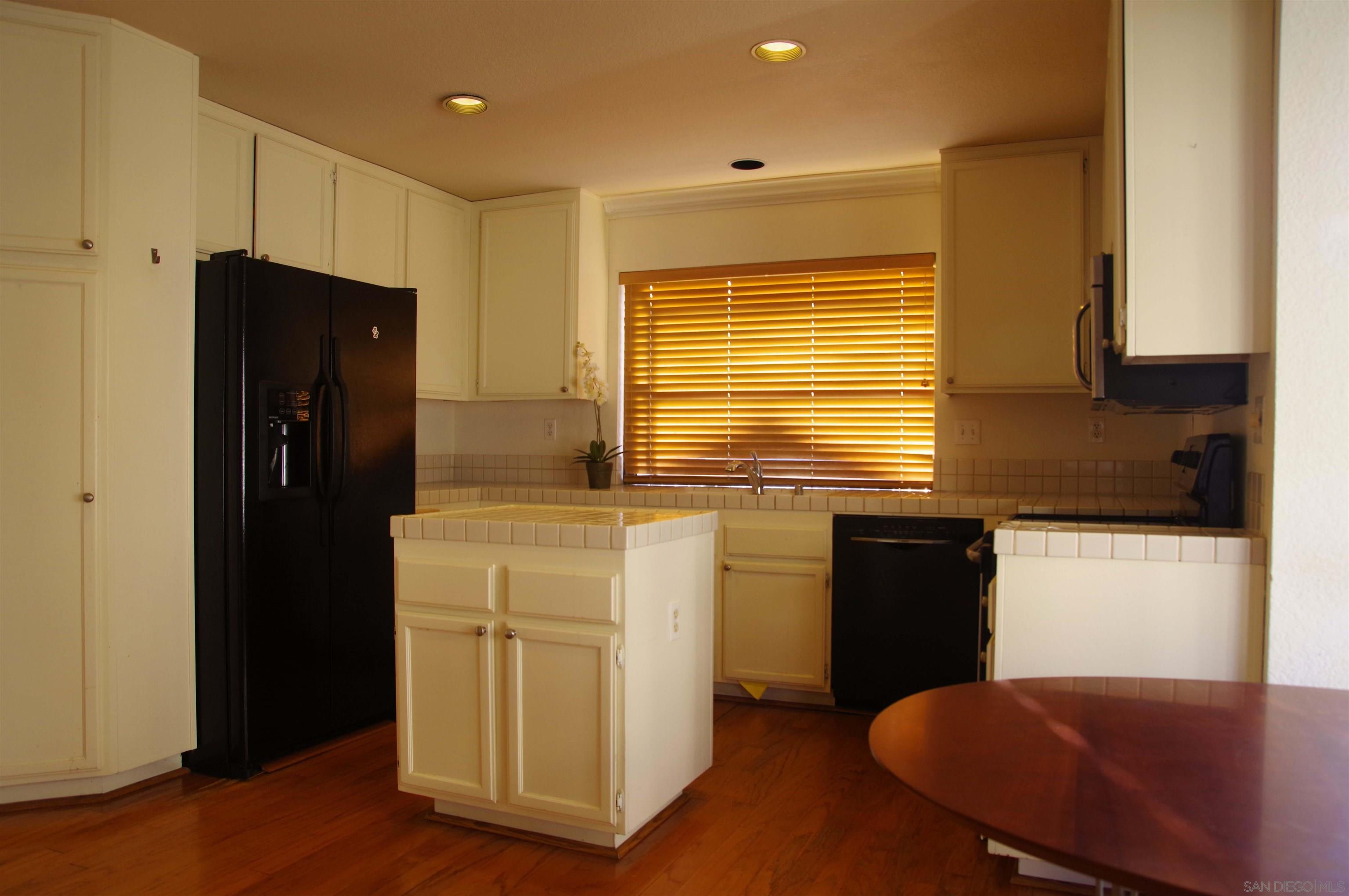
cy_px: 448
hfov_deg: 71.6
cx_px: 674
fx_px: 936
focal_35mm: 25
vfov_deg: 51.2
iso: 400
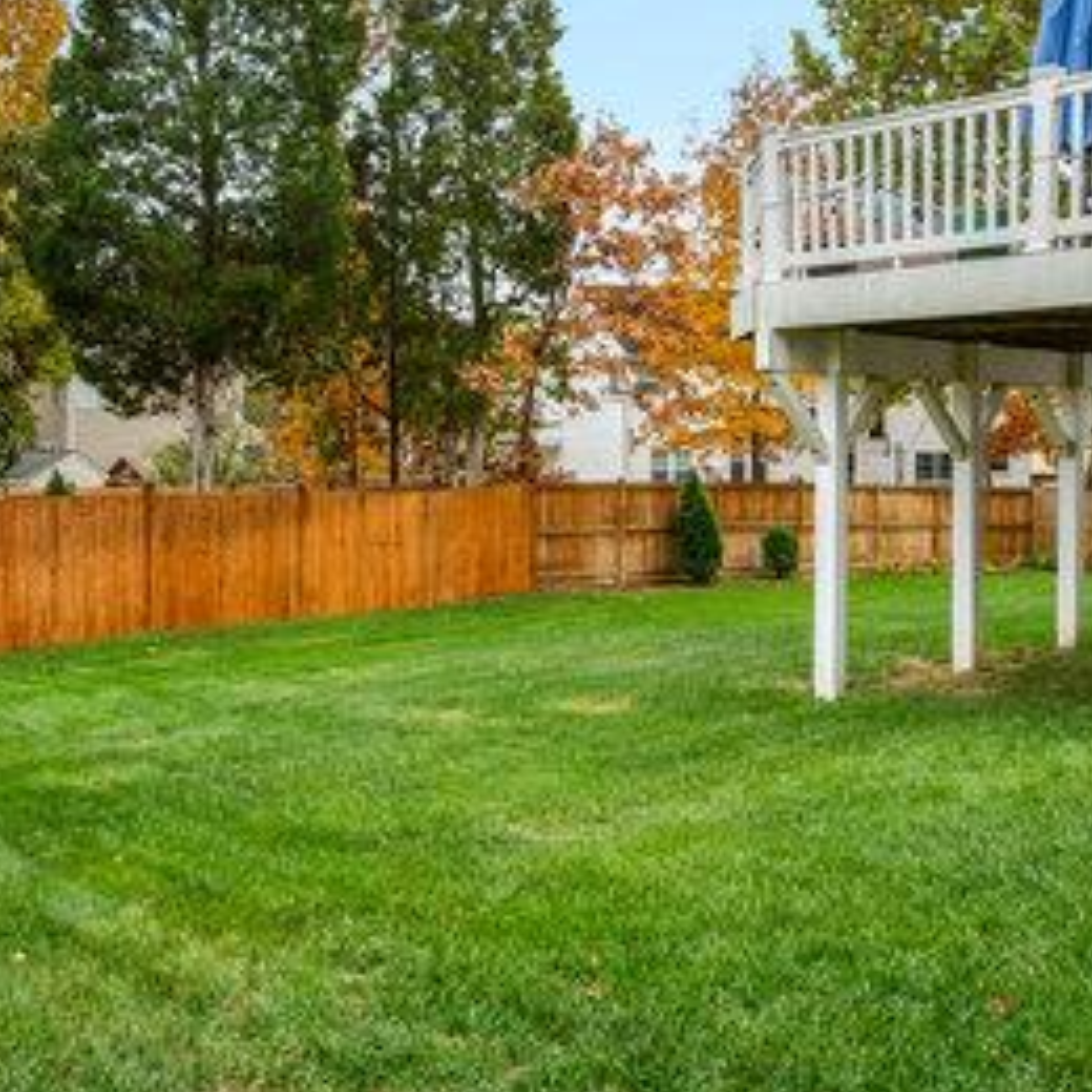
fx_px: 1213
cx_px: 458
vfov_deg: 48.4
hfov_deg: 48.3
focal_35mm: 34
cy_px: 494
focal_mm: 16
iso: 1250
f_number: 8
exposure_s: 1/320
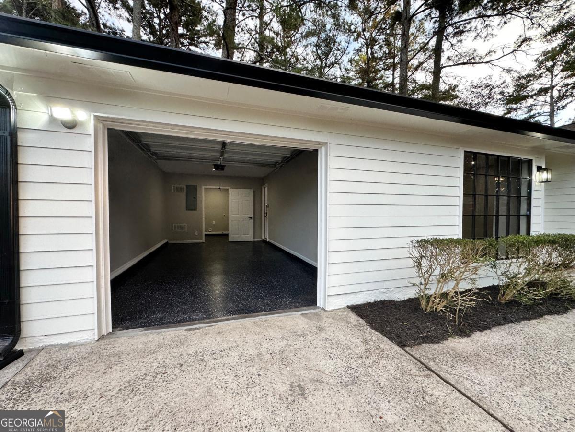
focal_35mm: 14
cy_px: 216
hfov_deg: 102.1
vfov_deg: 85.7
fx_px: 233
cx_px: 288
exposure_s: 1/120
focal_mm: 2.22
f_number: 2.2
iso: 64
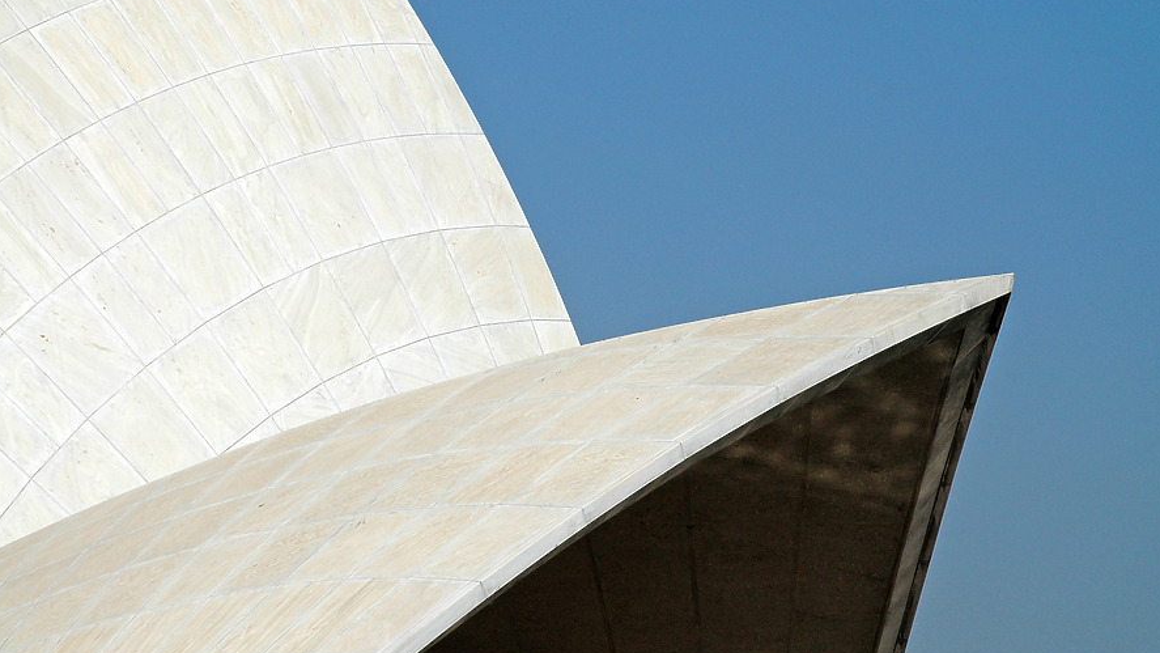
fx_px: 4214
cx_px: 585
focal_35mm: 137
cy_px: 349
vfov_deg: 8.9
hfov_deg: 15.7
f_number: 9
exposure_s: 1/1250
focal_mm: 86
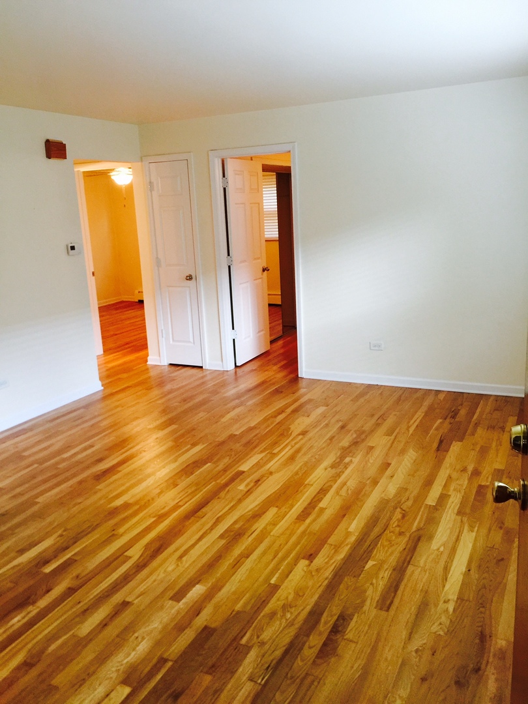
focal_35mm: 29
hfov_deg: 48.2
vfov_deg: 61.7
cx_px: 264
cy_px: 352
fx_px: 590
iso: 100
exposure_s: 1/15
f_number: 2.2
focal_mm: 4.15
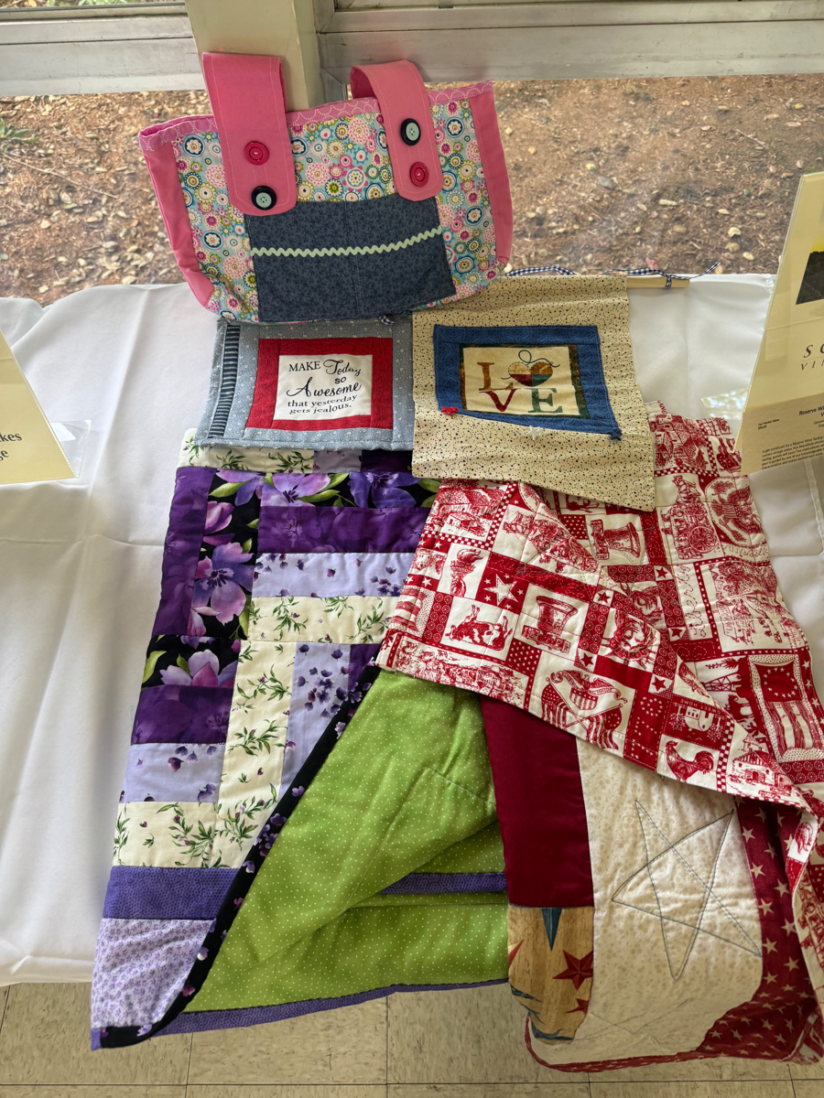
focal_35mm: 24
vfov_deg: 71.6
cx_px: 412
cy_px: 549
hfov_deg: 56.8
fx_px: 762
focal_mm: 6.76
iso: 160
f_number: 1.78
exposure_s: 1/121
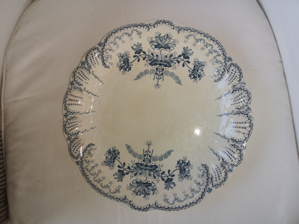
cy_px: 112
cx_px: 150
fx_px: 233
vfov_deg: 51.4
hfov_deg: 65.3
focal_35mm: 27
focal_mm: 5.58
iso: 50
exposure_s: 1/131
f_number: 1.8
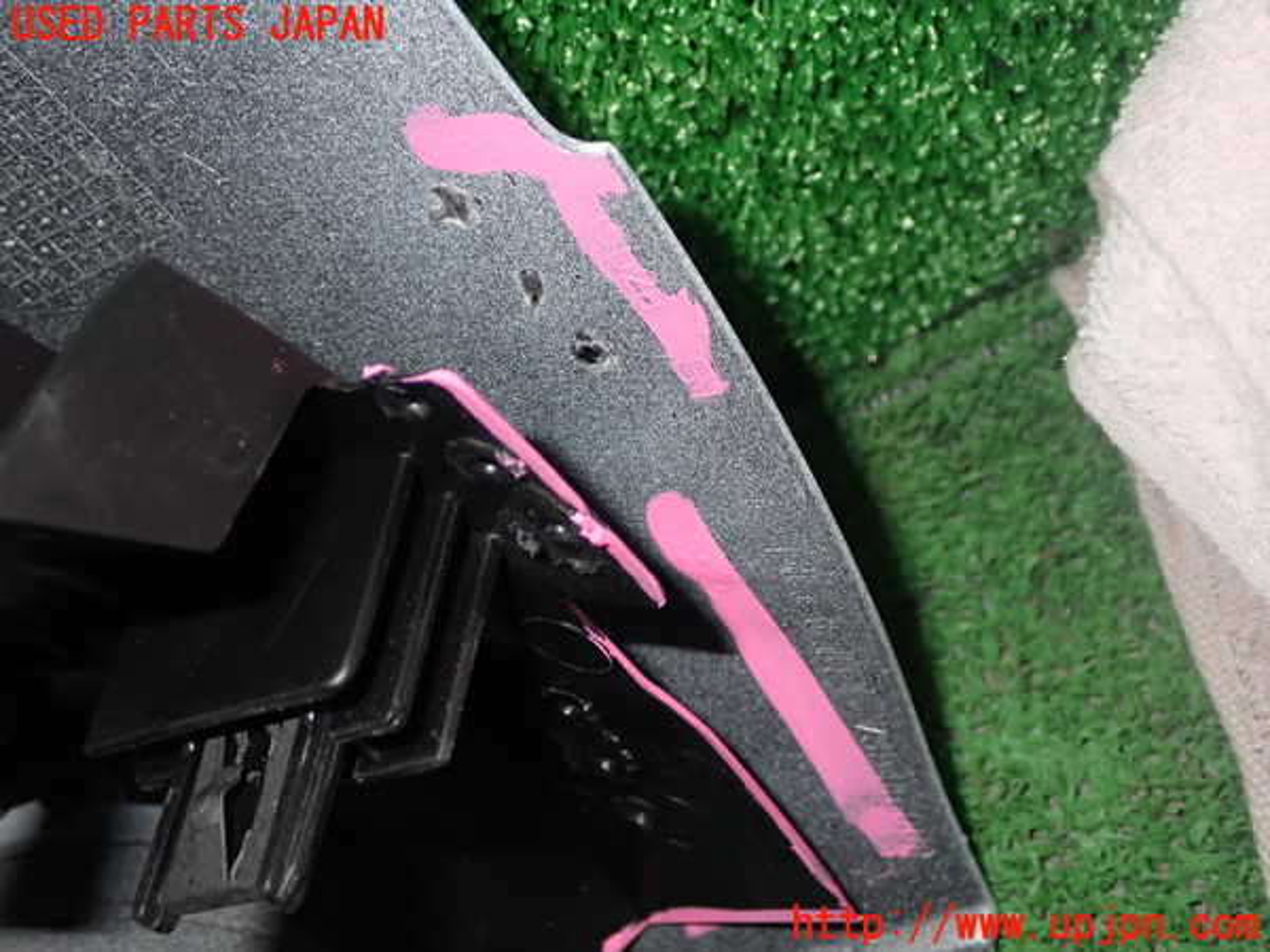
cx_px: 635
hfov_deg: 42.9
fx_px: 1614
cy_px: 476
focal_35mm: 44
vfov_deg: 32.9
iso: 200
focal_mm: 7.84
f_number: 9
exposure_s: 1/40
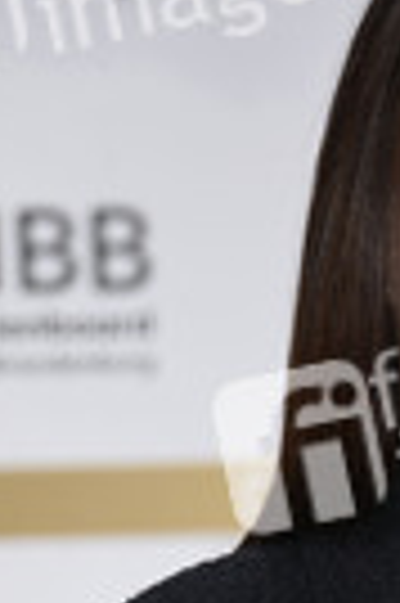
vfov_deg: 4.6
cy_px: 652
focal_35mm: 447
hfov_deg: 3.1
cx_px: 575
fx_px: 7469
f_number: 5.6
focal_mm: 150
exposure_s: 1/250
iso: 500
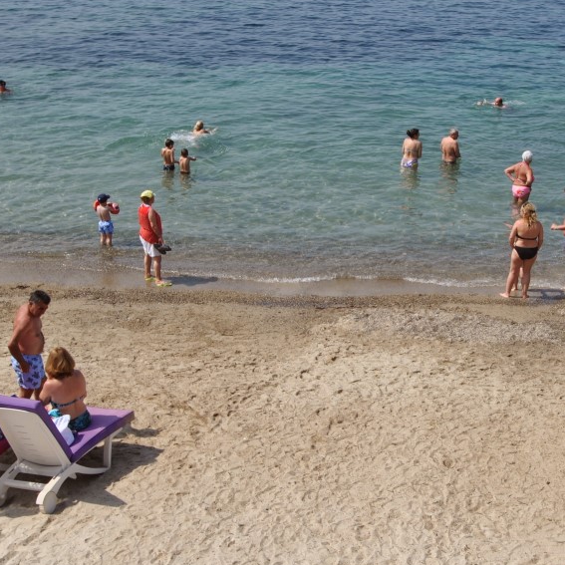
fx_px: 1145
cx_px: 388
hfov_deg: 27.5
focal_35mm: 62
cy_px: 273
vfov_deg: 27.7
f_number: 9
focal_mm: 24
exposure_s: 1/320
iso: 100
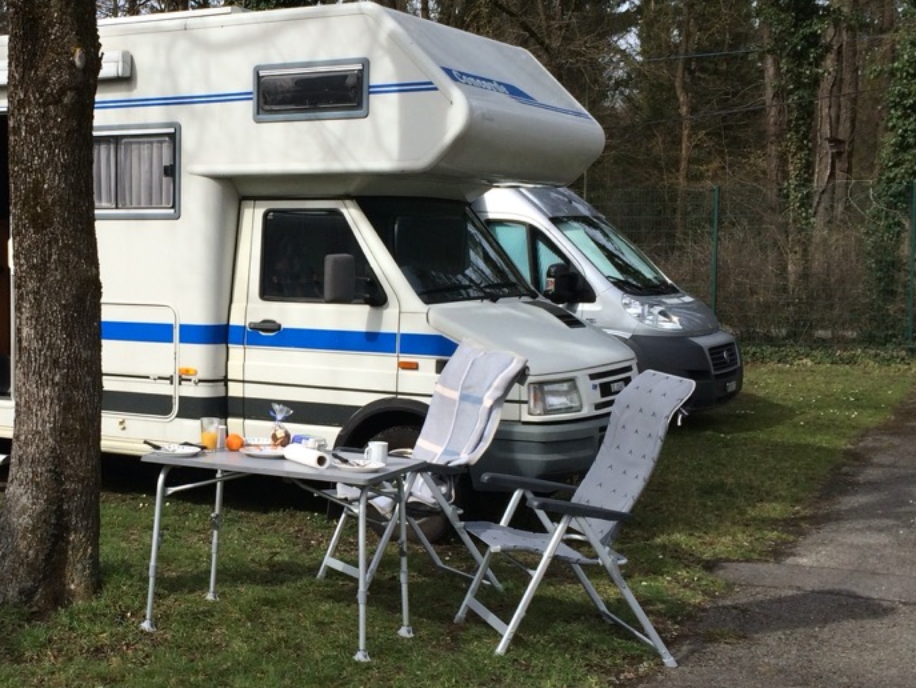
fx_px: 1430
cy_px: 340
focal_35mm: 54
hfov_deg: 34.5
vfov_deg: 27.1
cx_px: 196
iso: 32
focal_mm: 4.15
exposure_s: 1/1866
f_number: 2.2
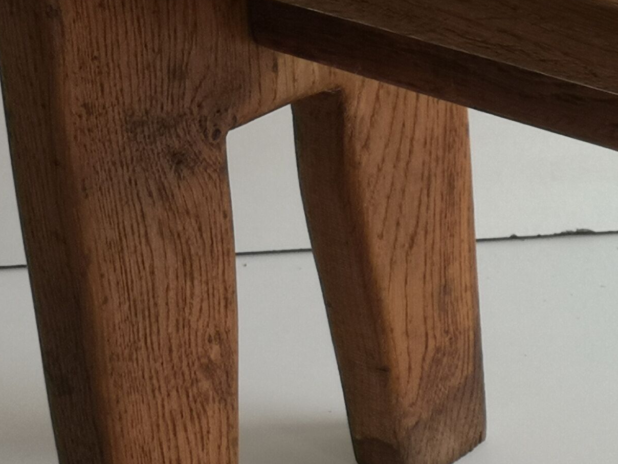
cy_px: 353
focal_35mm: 138
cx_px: 764
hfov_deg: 13.8
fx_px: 2464
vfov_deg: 10.7
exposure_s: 1/111
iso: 50
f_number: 1.8
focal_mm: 3.95
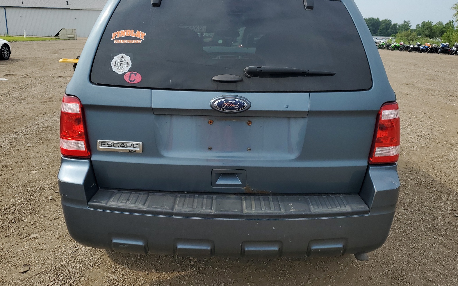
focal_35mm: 28
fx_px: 349
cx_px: 228
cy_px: 113
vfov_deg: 44.3
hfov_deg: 66.5
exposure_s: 1/2500
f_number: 1.5
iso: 50
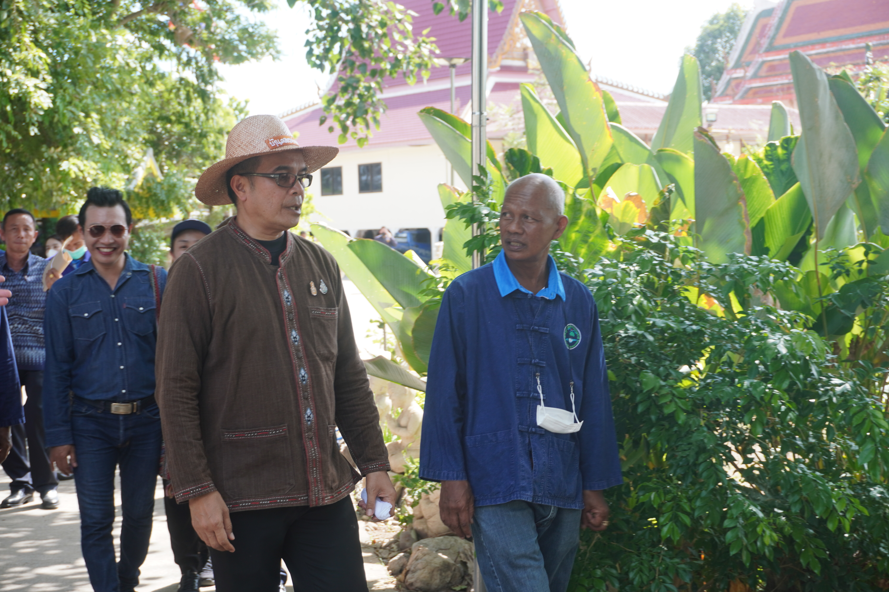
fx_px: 1556
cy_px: 296
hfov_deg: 31.9
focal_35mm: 63
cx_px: 444
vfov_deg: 21.6
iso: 100
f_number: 5.6
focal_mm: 42
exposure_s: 1/100
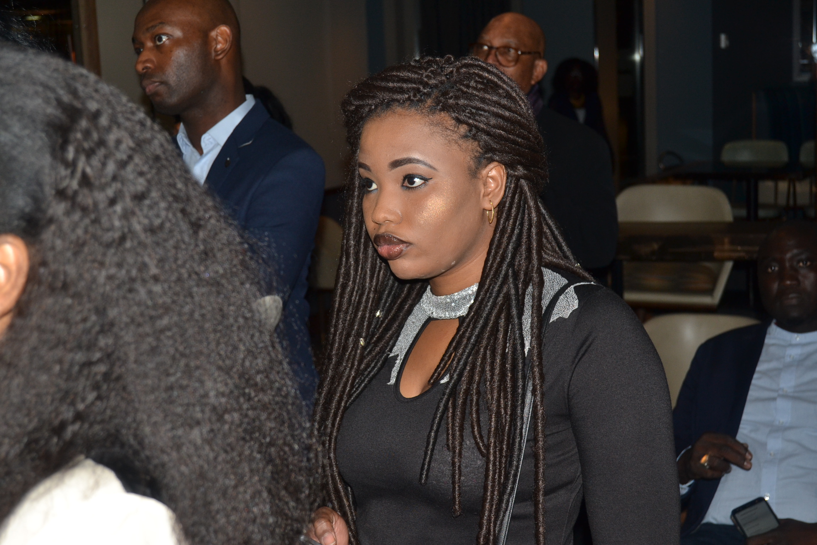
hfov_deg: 37.9
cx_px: 408
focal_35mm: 52
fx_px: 1191
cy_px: 272
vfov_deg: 25.8
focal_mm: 35
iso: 400
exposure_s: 1/60
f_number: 4.5
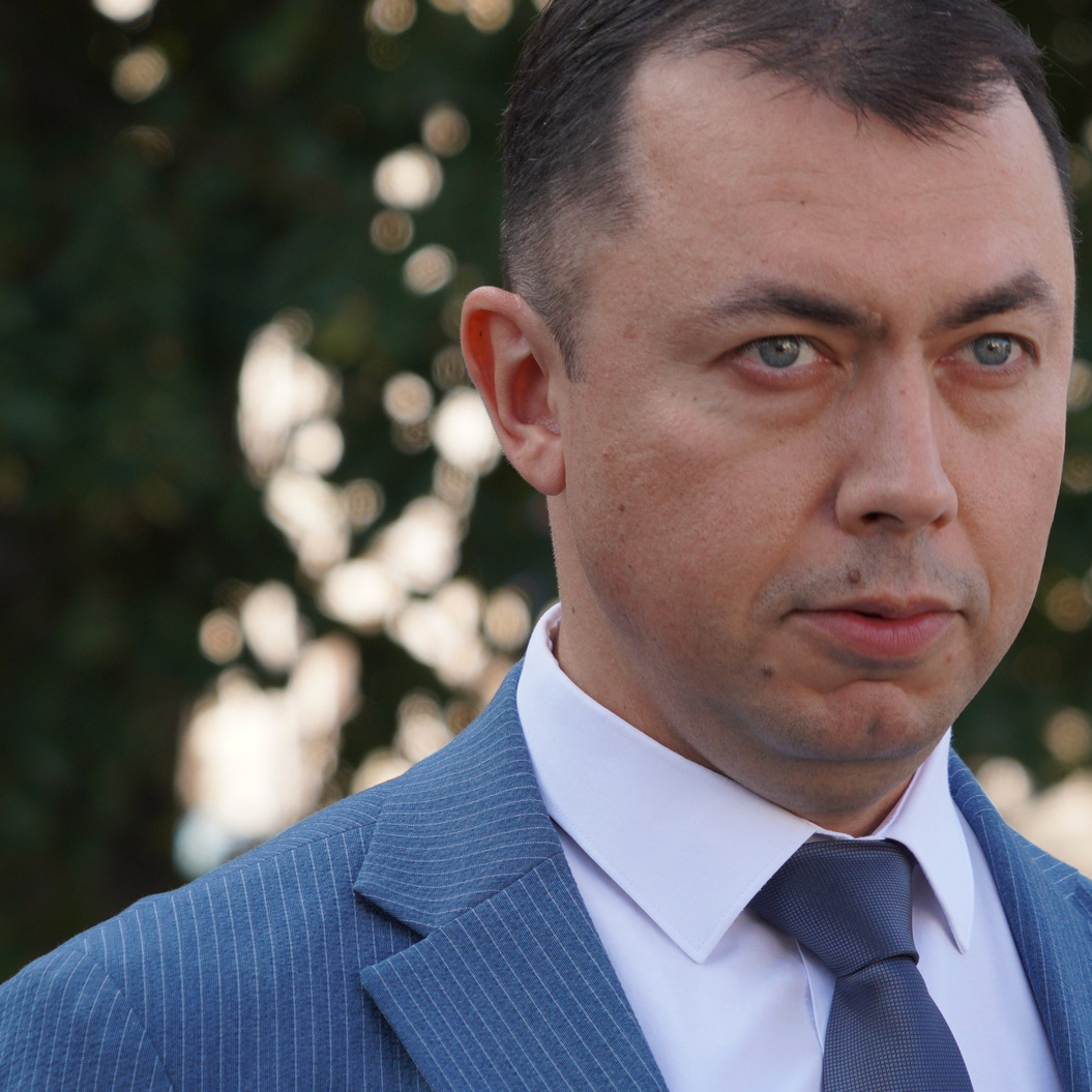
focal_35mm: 233
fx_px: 8316
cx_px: 687
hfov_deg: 7.5
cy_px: 692
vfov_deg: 7.5
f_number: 6.3
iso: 200
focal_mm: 113
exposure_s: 1/160
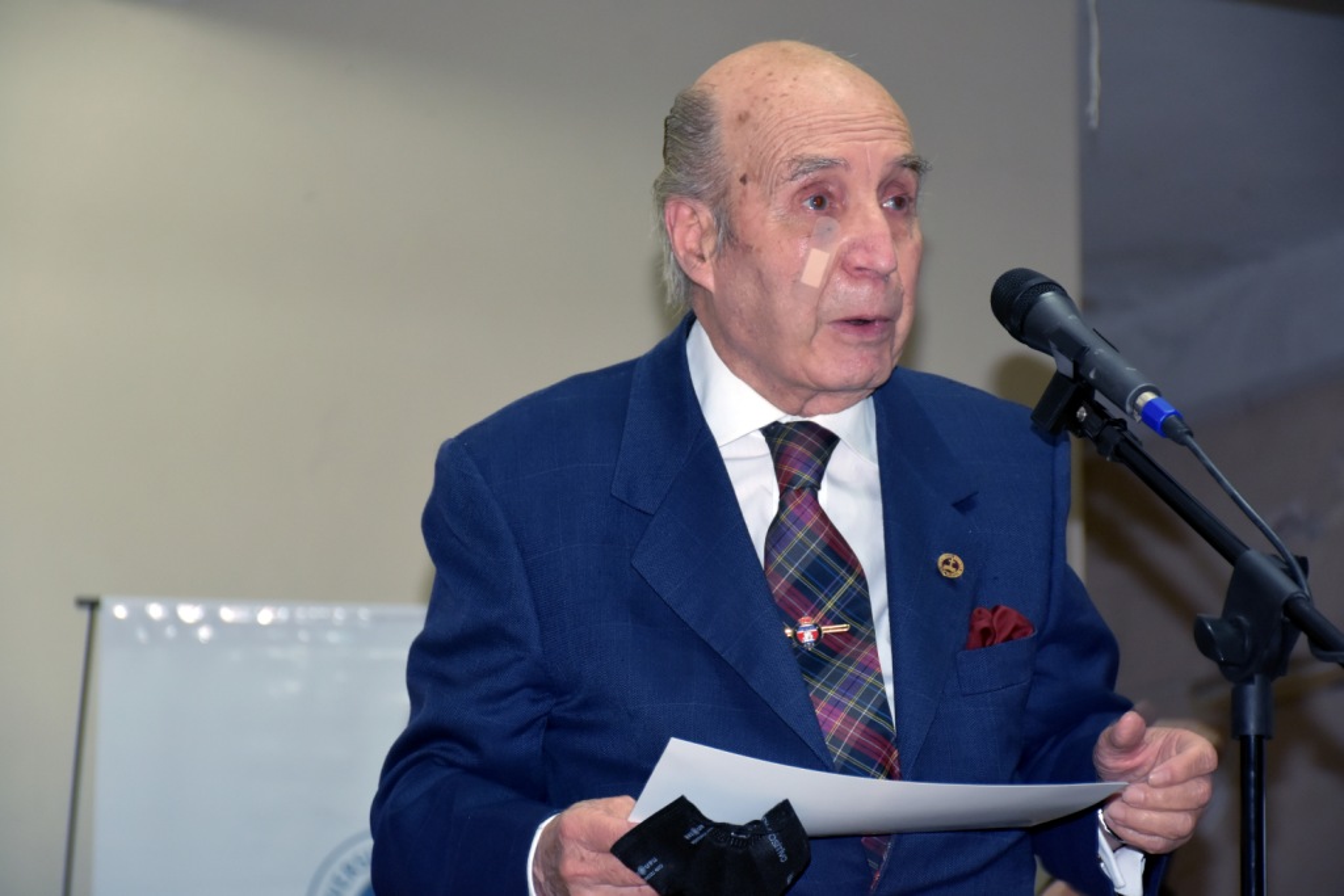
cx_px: 672
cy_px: 448
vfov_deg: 10.2
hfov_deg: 15.2
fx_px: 5040
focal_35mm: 135
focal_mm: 90
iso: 800
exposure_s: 1/60
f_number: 5.3
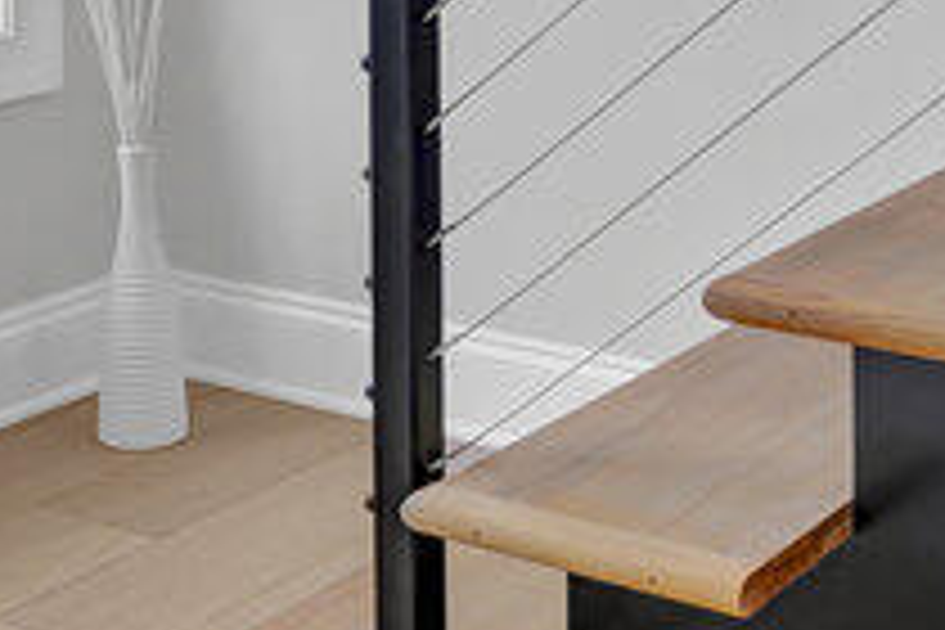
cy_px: -281
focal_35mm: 81
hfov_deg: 25.1
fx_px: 2126
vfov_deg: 15.7
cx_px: 477
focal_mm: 17
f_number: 7.1
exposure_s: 1/13
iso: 100
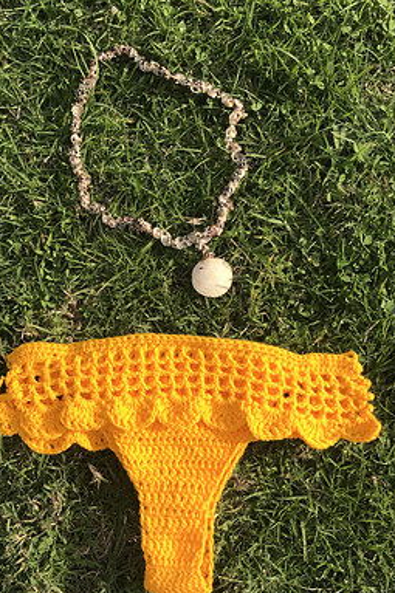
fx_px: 626
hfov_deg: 35.0
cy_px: 339
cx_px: 182
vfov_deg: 50.5
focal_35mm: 38
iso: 20
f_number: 1.8
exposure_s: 1/1053
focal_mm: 3.99
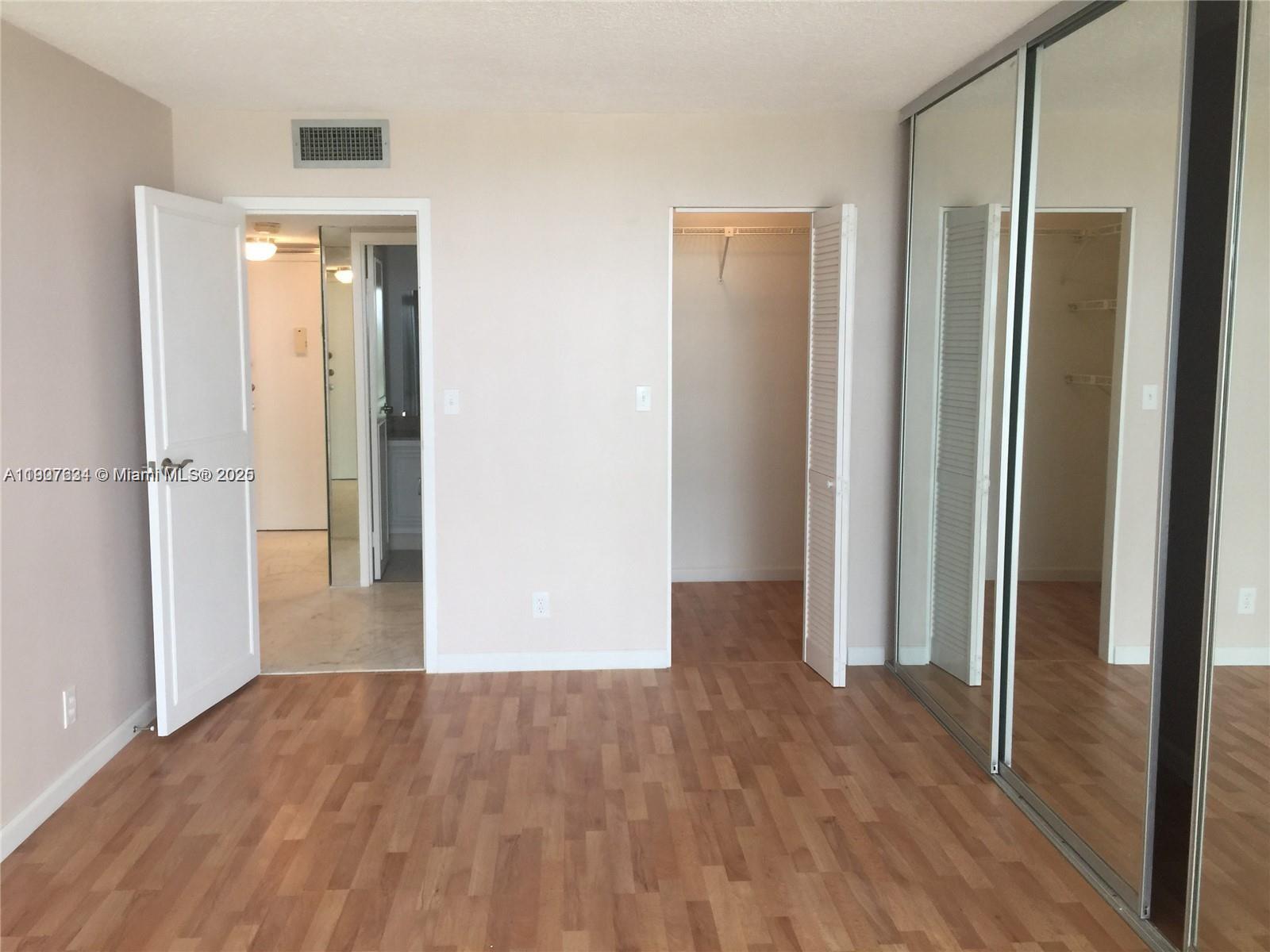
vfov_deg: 48.2
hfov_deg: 61.7
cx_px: 635
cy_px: 476
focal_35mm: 29
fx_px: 1064
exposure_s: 1/40
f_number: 2.2
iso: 40
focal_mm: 4.15
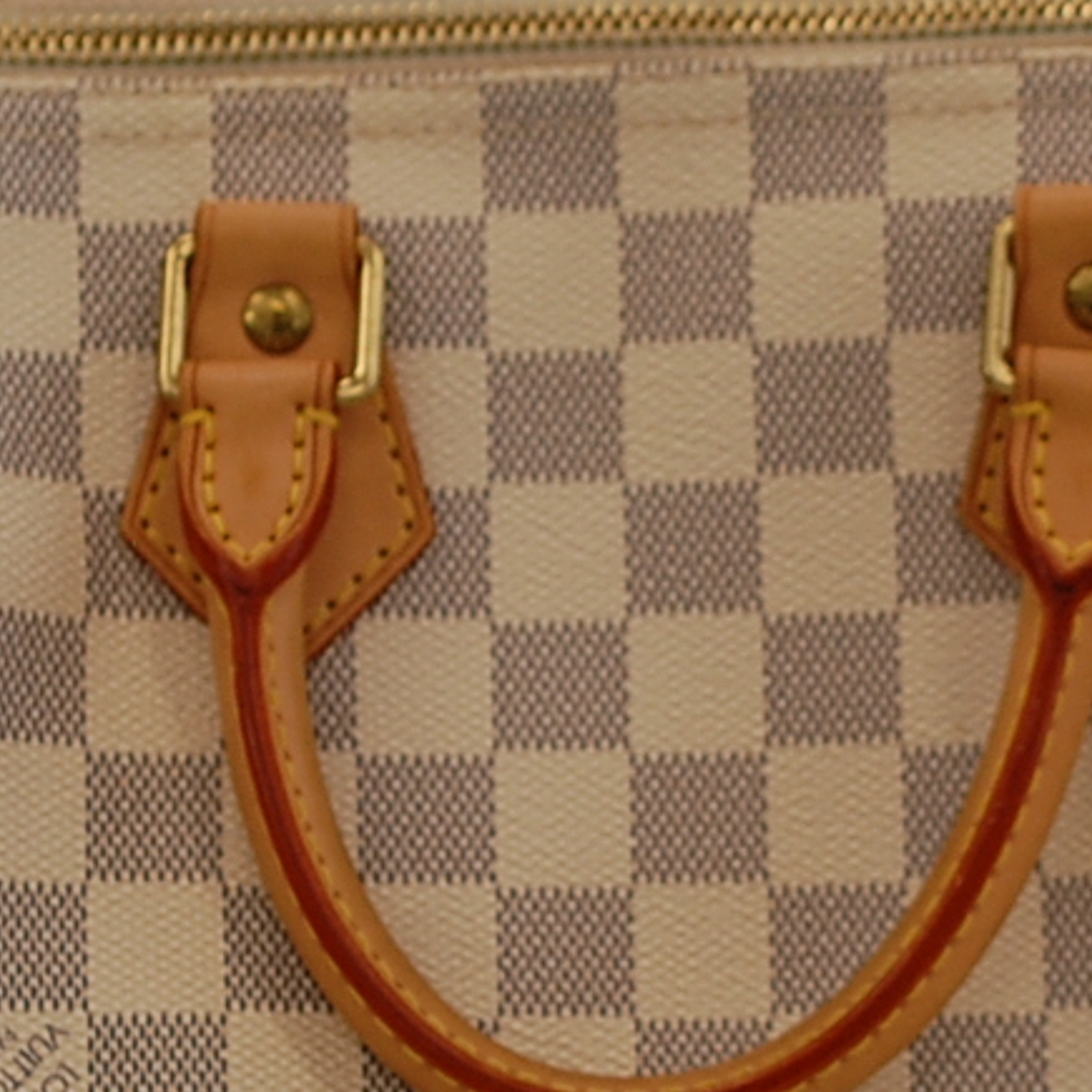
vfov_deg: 4.4
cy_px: 680
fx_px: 14133
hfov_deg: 4.4
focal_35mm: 396
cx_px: 773
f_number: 3.2
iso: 400
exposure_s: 1/160
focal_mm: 90
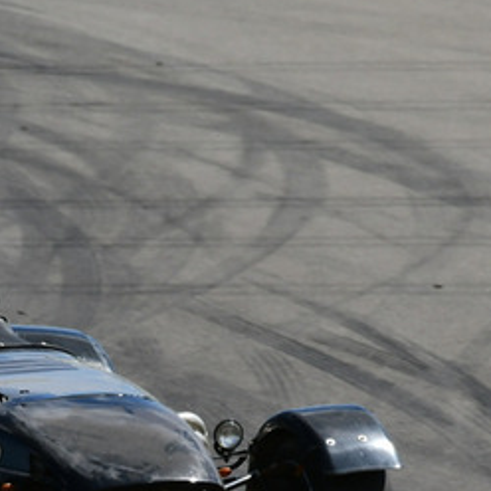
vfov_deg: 0.9
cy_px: 392
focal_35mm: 1973
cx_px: -34
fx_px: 31662
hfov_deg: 0.9
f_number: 11
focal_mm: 480
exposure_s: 1/640
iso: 400
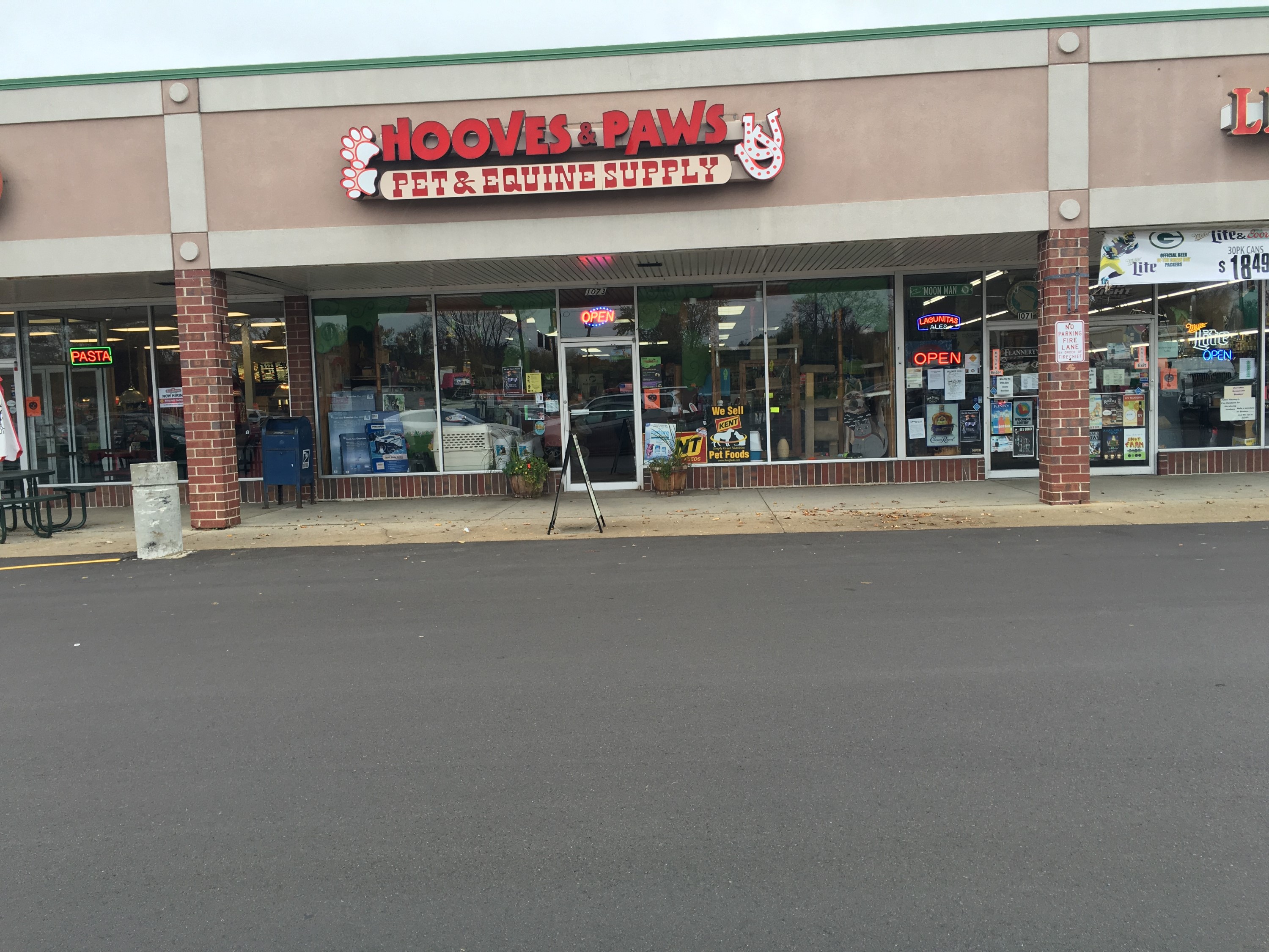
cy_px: 476
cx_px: 634
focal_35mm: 29
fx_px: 1063
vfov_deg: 48.2
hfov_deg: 61.7
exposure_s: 1/124
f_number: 2.2
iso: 25
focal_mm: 4.15
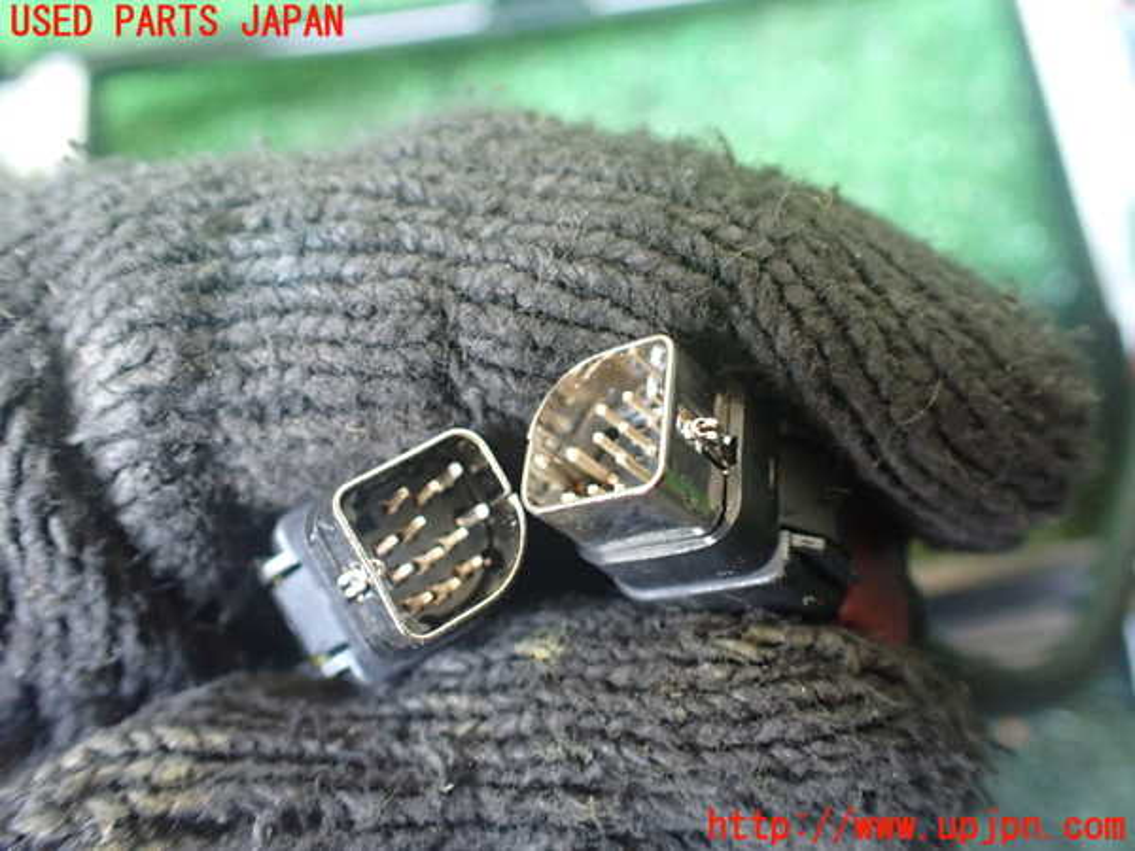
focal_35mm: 30
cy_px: 426
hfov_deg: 60.0
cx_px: 568
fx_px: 984
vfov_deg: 46.8
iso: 800
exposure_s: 1/30
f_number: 2.3
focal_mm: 5.4
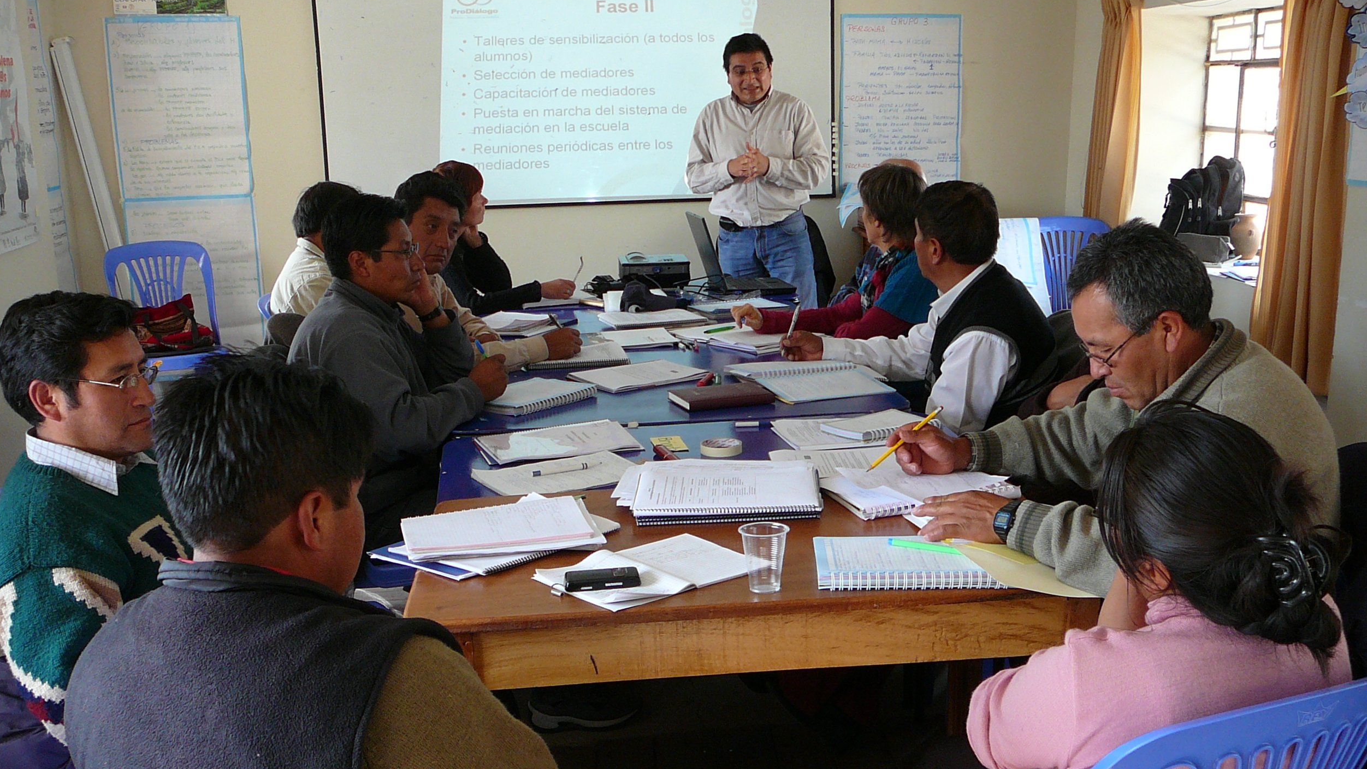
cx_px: 686
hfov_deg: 51.6
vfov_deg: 30.4
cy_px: 429
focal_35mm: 39
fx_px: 1414
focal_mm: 5.2
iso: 100
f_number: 2.8
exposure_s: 1/50
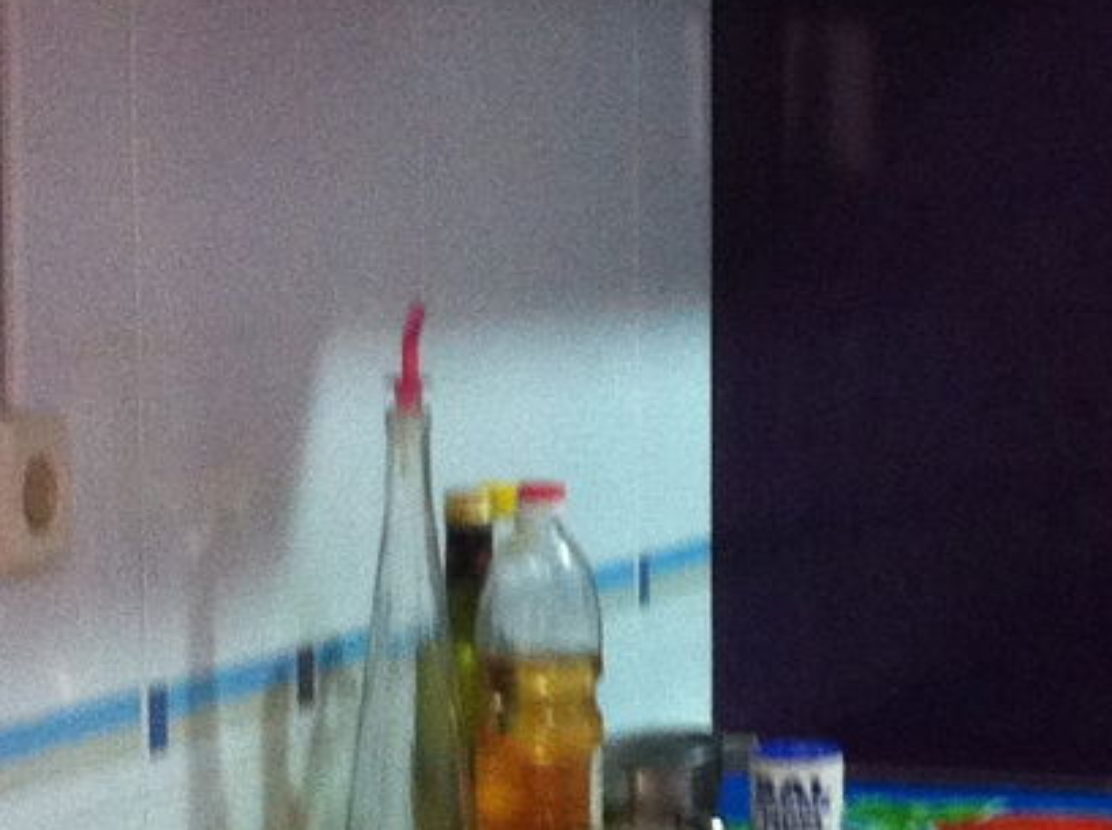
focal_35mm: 137
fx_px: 4392
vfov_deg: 10.7
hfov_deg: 14.3
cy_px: 720
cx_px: 1033
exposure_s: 1/15
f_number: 2.8
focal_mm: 3.85
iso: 250
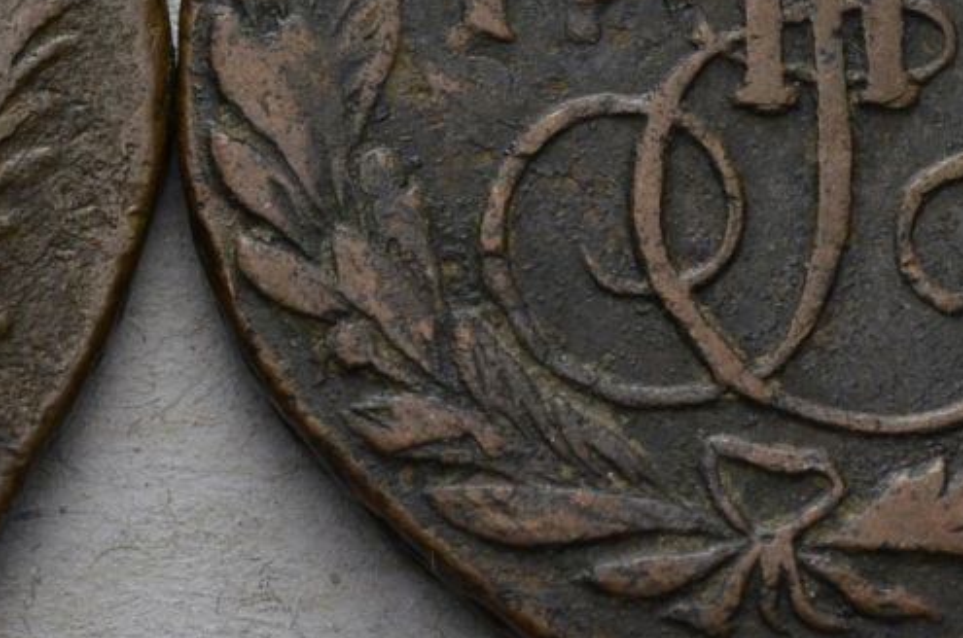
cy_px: 150
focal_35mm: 267
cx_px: -23
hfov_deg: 7.7
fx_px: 7118
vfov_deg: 5.1
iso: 400
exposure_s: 1/250
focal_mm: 55
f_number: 14
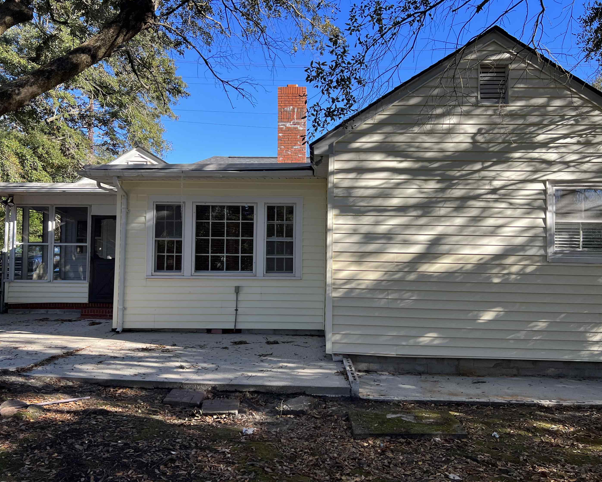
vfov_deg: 51.5
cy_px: 238
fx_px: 499
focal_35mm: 28
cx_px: 304
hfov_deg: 62.2
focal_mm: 5.7
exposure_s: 1/965
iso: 50
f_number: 1.5
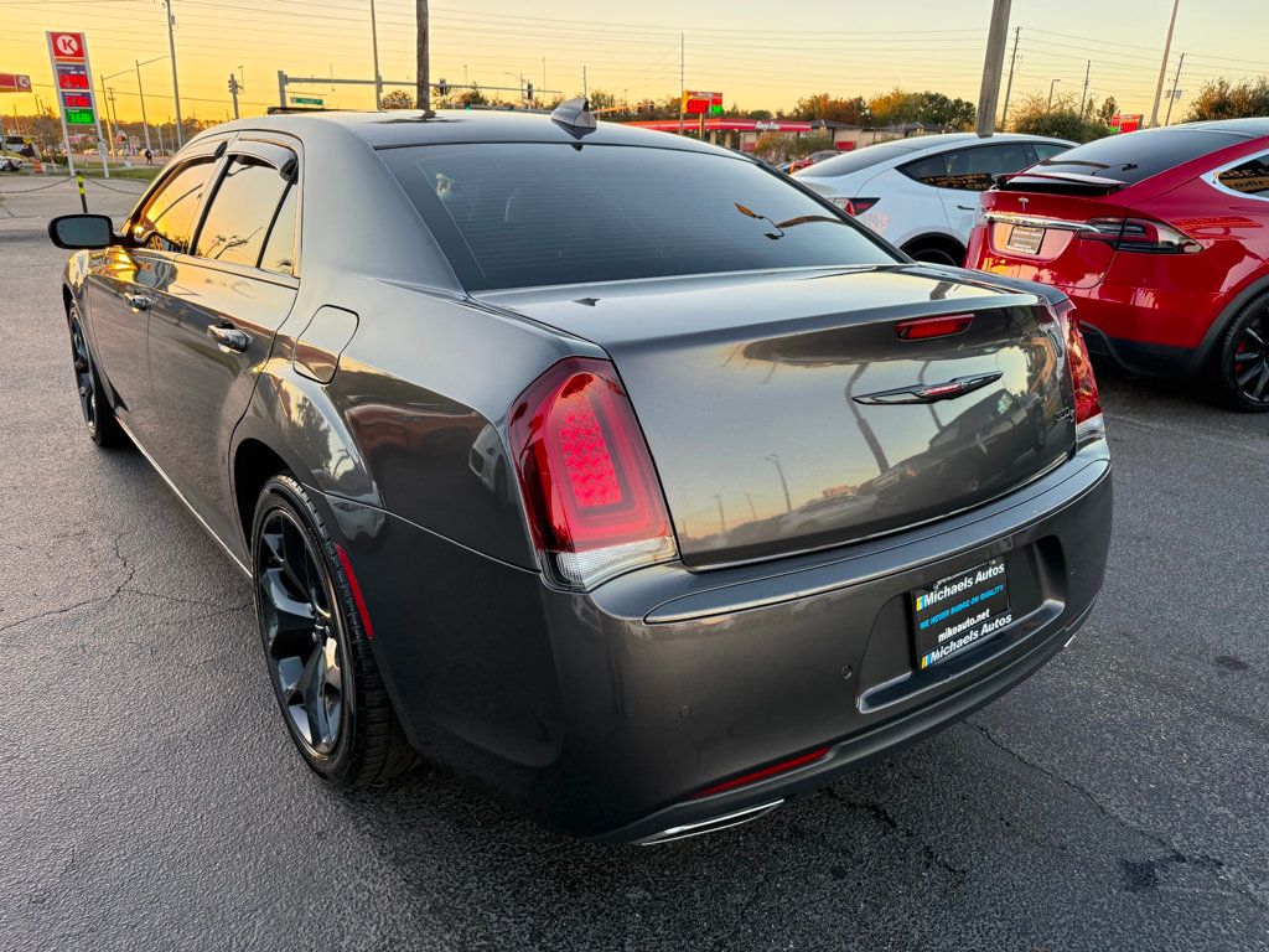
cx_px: 634
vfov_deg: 56.8
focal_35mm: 24
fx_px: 880
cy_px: 476
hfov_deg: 71.6
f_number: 1.78
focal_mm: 6.76
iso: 125
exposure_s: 1/239
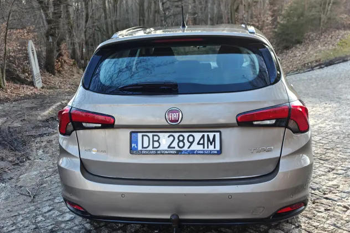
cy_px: 126
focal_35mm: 37
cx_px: 177
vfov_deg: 35.9
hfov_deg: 51.9
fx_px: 360
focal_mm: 8.72
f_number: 2
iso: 64
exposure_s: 1/100
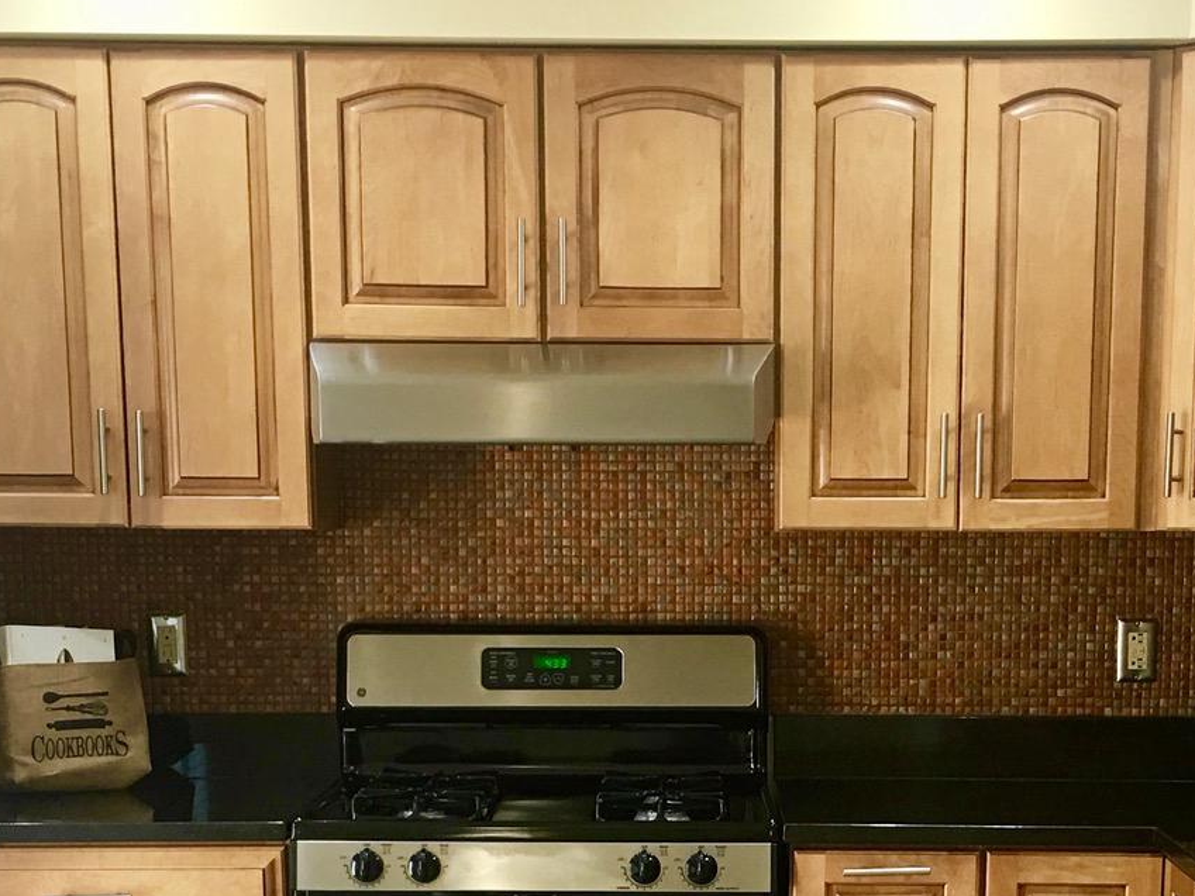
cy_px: 947
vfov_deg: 20.2
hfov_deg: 27.7
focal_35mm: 70
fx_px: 2417
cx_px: 730
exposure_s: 1/15
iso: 32
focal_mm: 4.15
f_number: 2.2
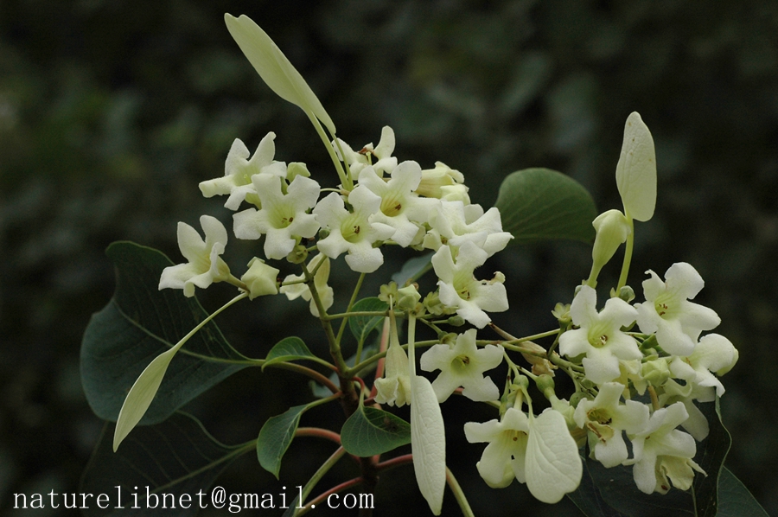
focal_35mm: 135
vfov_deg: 10.1
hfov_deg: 15.2
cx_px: 389
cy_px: 258
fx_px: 2914
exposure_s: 1/250
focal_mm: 90
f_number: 11
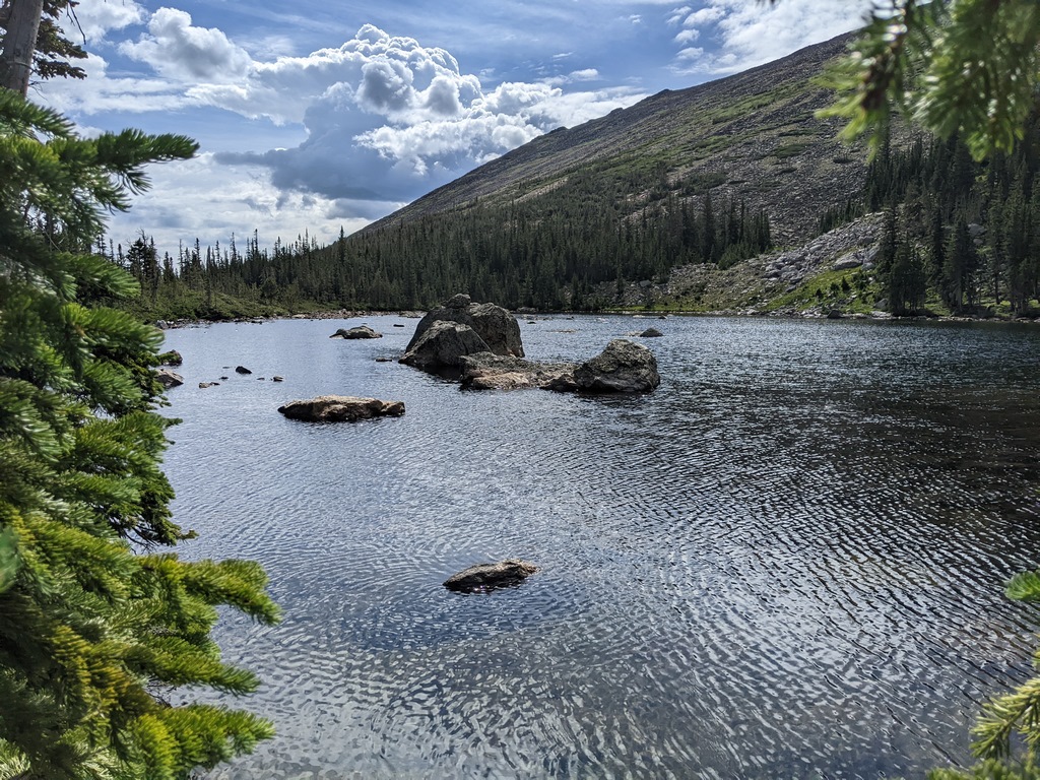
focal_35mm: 27
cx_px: 520
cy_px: 390
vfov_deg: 51.4
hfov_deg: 65.3
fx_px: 811
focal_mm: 4.44
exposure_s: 1/11765
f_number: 1.8
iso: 72
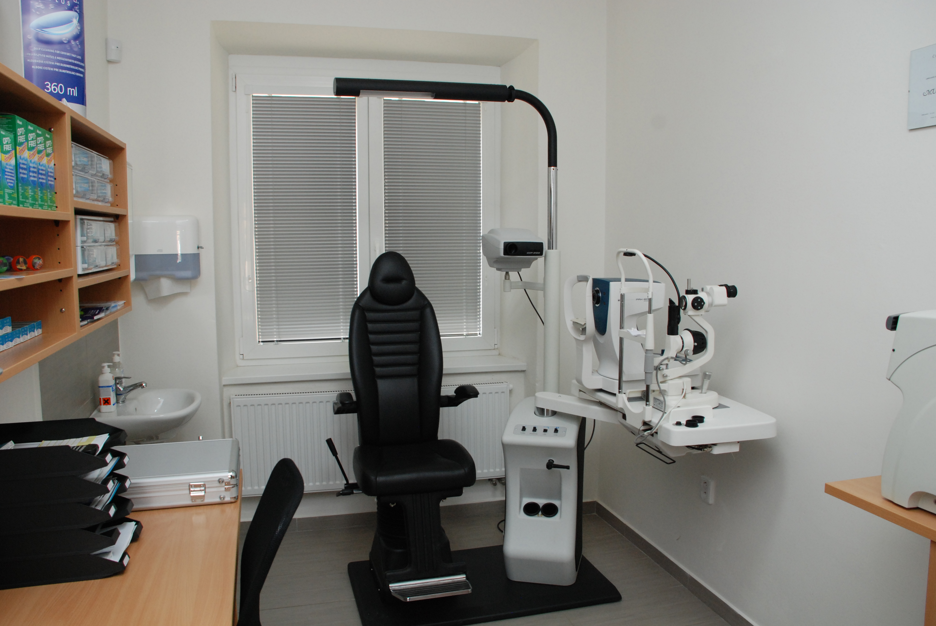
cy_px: 313
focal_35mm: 27
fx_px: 703
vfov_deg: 48.0
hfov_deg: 67.3
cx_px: 468
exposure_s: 1/20
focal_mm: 18
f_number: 5.6
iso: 640
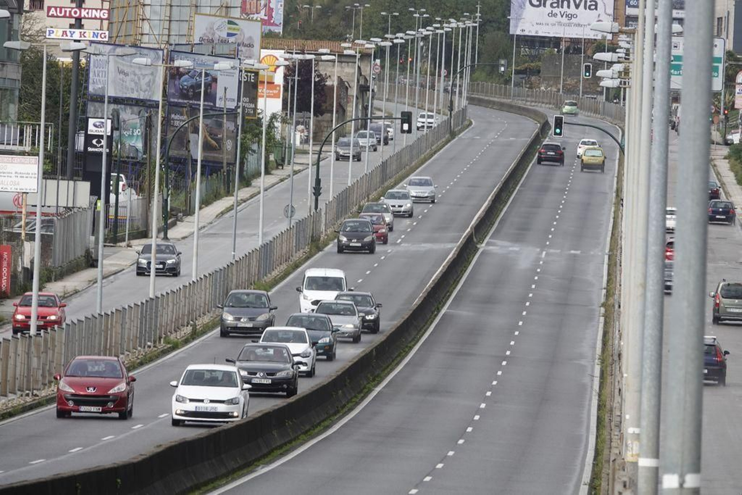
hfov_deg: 4.7
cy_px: 248
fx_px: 8966
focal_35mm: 435
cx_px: 371
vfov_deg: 3.2
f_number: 8
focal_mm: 159.66
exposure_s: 1/125
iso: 100
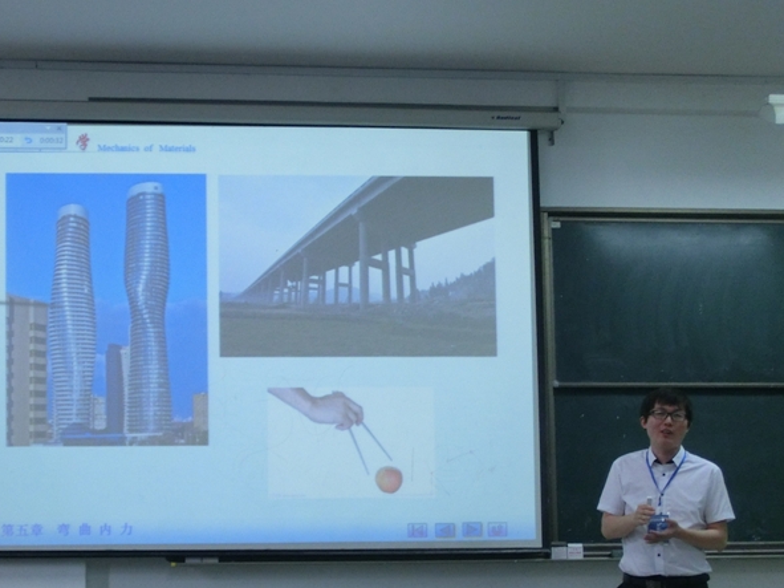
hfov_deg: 31.4
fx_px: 1381
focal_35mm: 61
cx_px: 263
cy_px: 378
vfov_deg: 23.9
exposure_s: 1/60
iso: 320
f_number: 4.2
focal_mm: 7.87
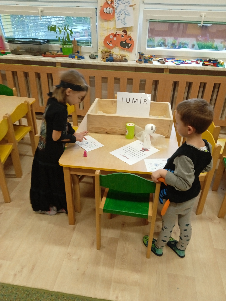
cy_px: 150
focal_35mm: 28
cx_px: 113
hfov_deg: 49.7
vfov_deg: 63.4
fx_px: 244
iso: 241
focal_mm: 3.43
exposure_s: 1/25
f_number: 2.2
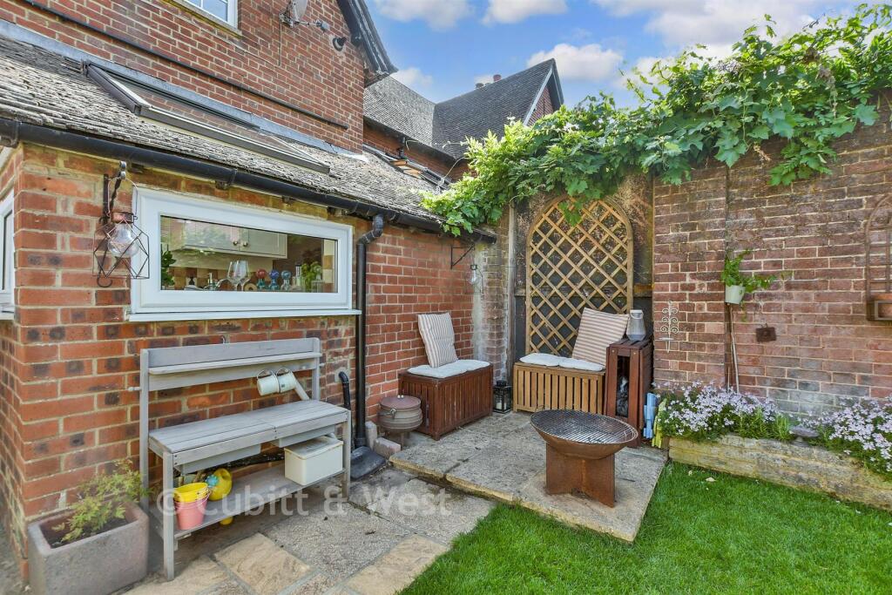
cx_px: 446
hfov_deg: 100.4
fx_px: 372
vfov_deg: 77.3
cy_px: 298
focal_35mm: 15
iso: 160
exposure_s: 1/30
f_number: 8
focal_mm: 10
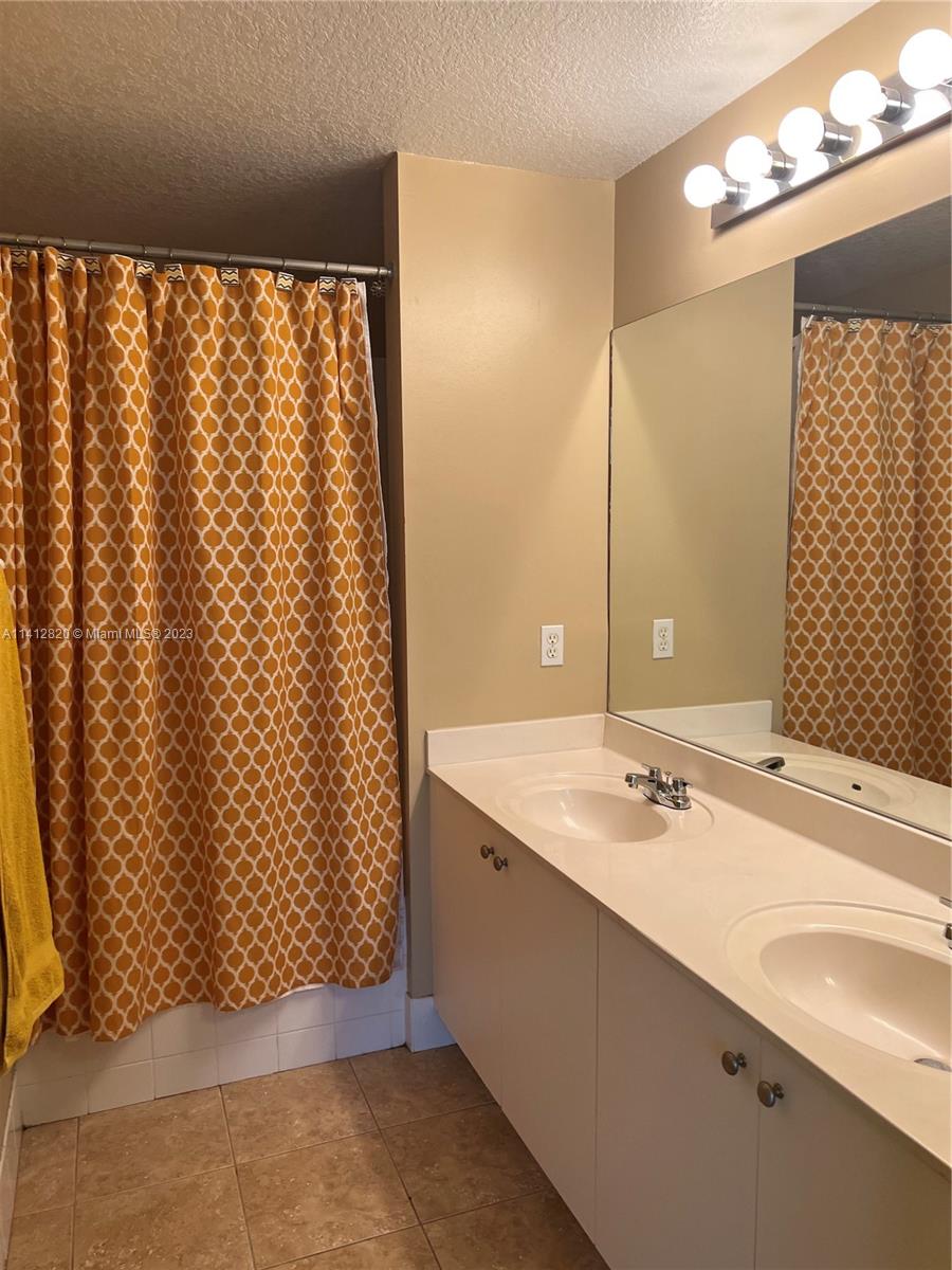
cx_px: 476
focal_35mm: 26
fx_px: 953
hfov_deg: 53.1
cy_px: 635
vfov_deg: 67.3
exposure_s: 1/120
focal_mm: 5.7
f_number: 1.5
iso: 100
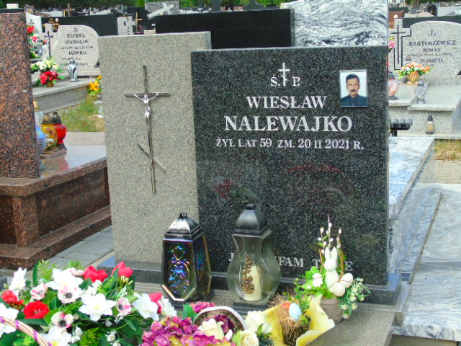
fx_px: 719
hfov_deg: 35.5
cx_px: 230
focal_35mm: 54
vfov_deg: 27.0
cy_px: 173
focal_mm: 9.6
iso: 80
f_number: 4.3
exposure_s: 1/250
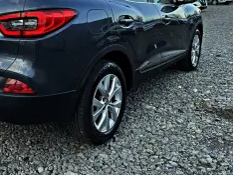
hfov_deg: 48.3
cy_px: 45
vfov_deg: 37.7
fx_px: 249
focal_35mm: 37
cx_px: 59
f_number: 1.78
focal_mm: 6.76
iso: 80
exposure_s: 1/308
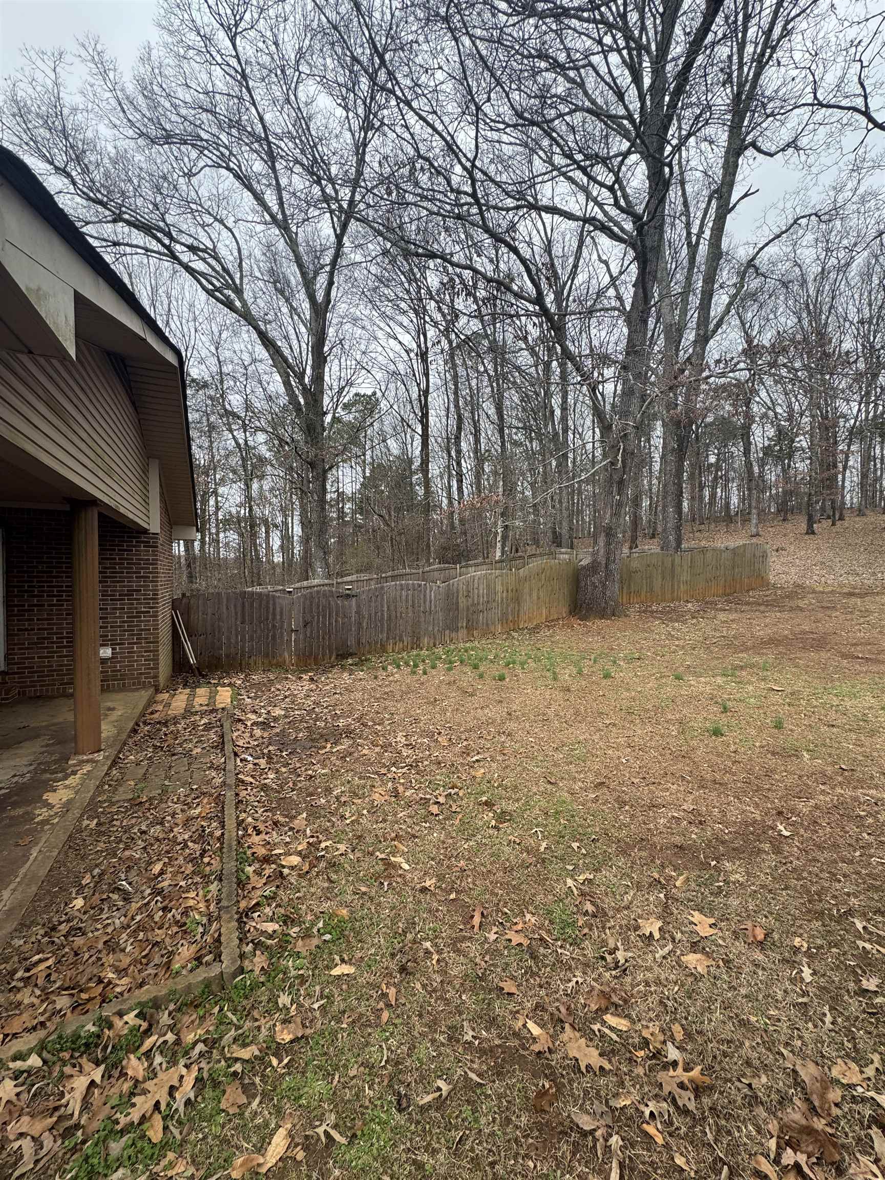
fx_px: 477
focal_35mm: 14
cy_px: 590
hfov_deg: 85.7
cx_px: 442
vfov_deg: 102.1
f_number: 2.2
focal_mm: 2.22
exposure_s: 1/99
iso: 40
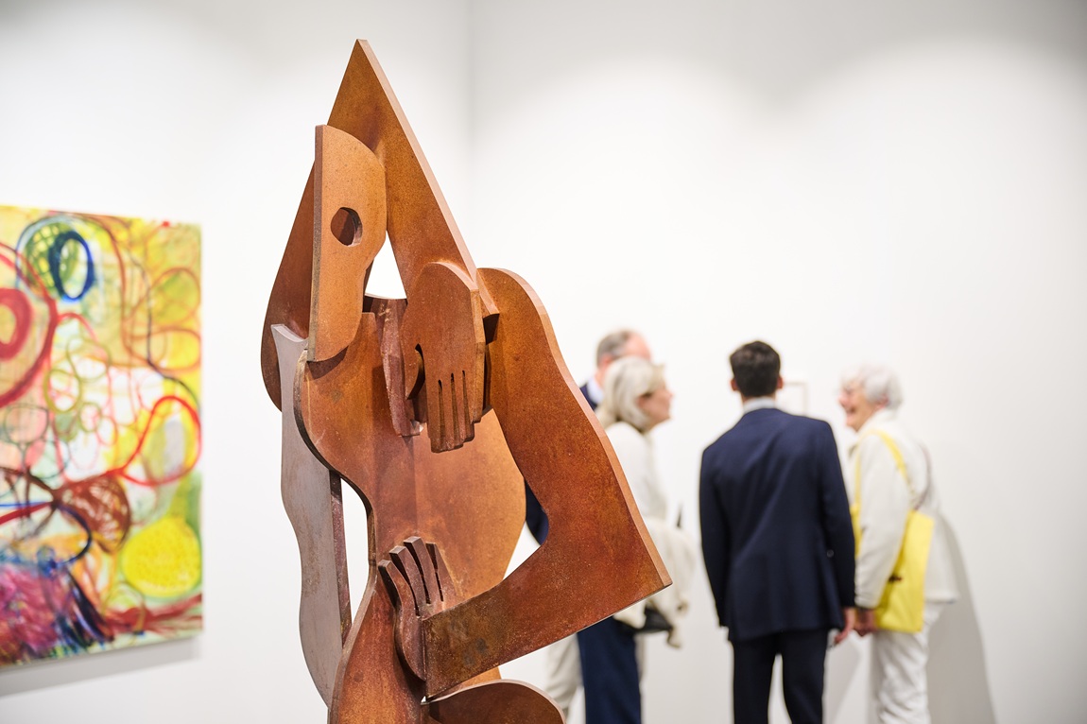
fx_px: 1600
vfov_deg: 25.5
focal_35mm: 53
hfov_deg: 37.5
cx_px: 544
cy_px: 362
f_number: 2.8
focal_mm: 53
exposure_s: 1/100
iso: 320
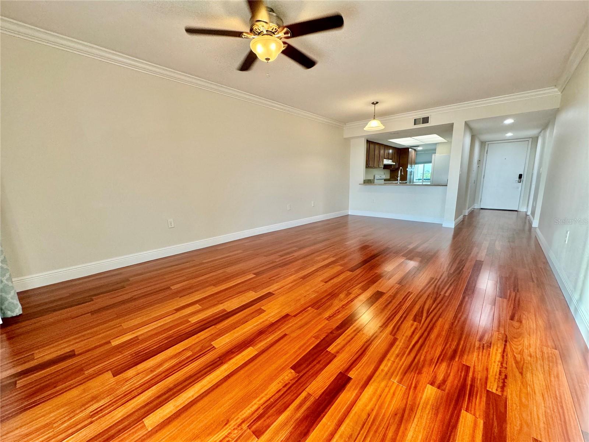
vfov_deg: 85.7
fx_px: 238
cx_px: 294
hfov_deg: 102.1
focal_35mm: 14
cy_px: 221
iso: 250
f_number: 2.2
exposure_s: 1/120
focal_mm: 2.22
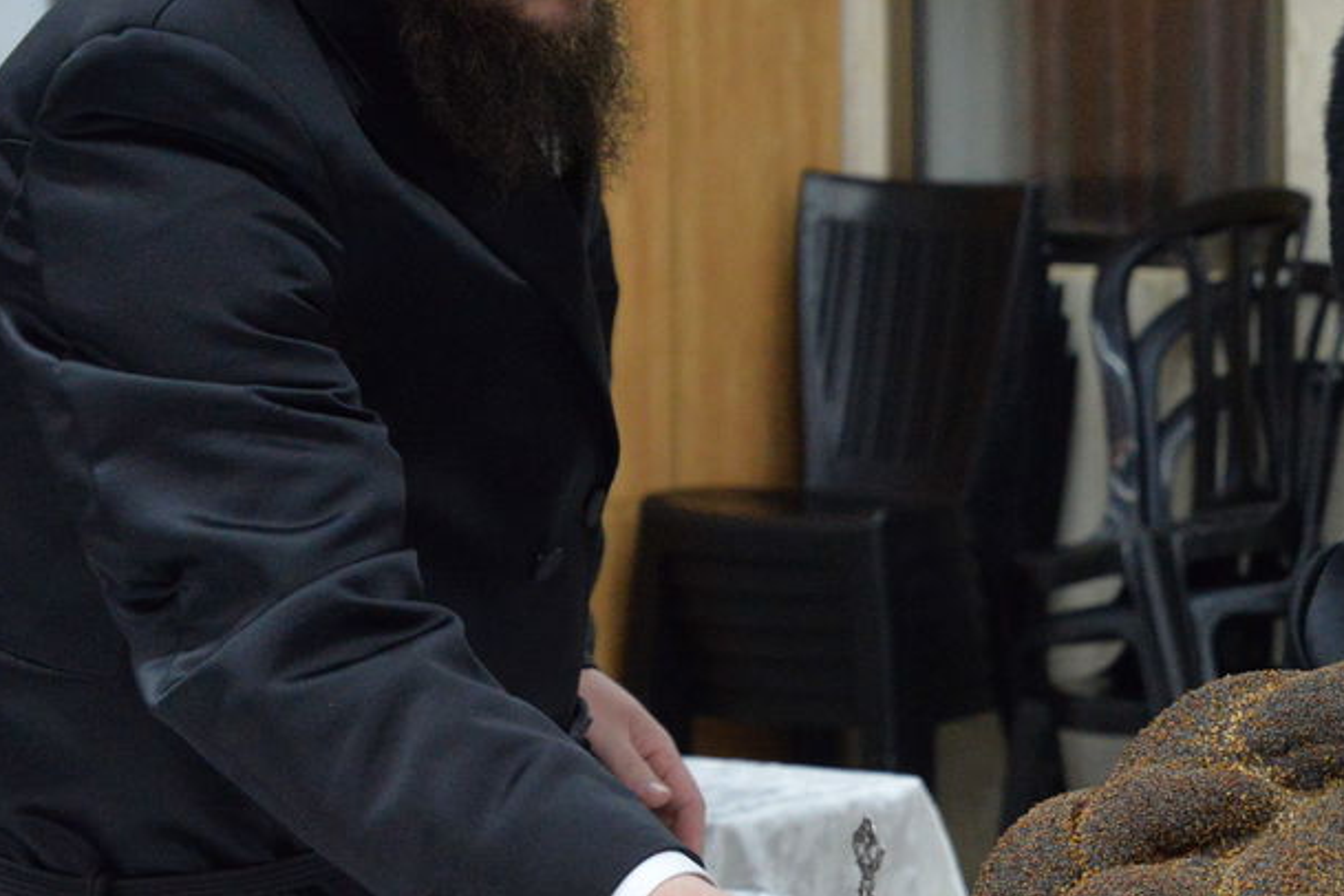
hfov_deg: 12.6
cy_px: 534
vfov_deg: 8.5
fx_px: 6010
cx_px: 1309
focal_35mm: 161
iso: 5000
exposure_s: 1/200
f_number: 7.1
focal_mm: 70
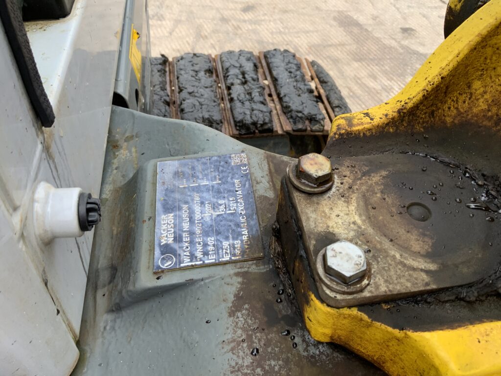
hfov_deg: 61.7
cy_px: 188
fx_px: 420
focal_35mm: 29
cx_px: 250
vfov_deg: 48.2
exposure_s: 1/122
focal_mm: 3
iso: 32
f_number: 1.8
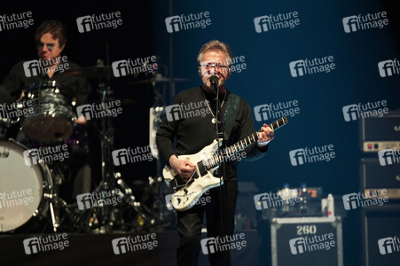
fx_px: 3331
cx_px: 200
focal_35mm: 300
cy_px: 133
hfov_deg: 6.9
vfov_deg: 4.6
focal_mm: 300
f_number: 2.8
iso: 1600
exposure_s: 1/125
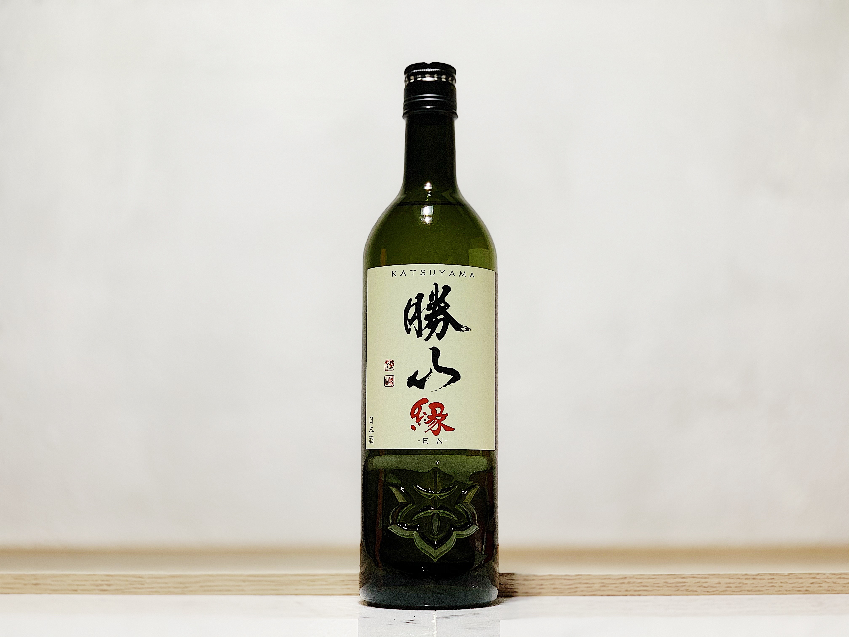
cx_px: 424
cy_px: 318
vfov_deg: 28.0
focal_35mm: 52
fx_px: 1275
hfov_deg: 36.8
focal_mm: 6
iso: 100
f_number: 2.4
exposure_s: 1/99
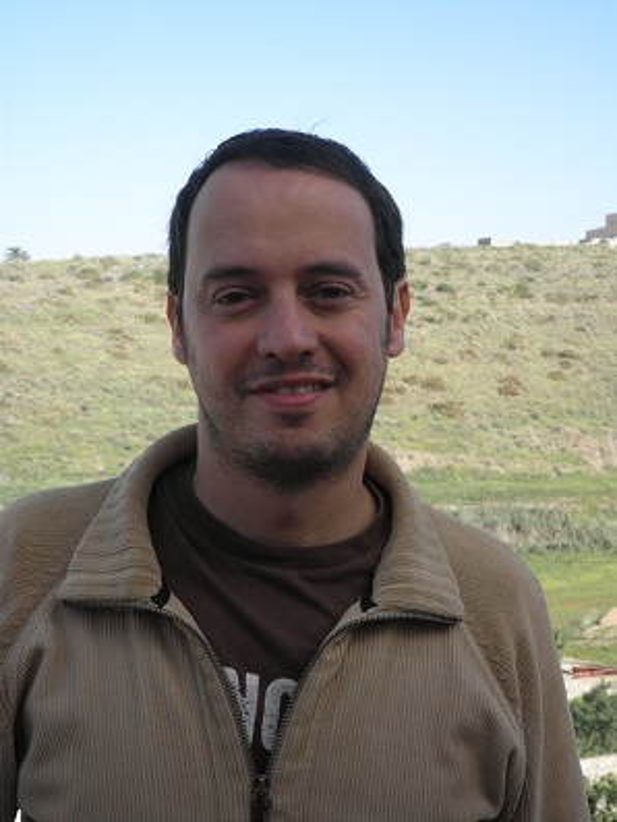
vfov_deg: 30.7
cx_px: 308
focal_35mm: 63
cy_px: 411
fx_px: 1496
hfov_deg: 23.3
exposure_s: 1/200
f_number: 5.4
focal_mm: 11.3
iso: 64
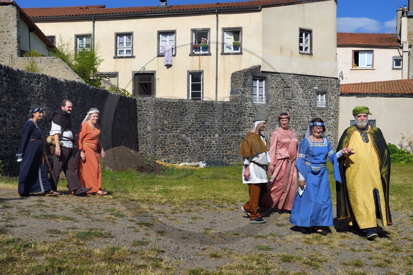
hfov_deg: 41.1
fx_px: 551
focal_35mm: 48
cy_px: 138
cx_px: 206
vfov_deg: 28.1
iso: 200
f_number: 20
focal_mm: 48
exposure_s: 1/320
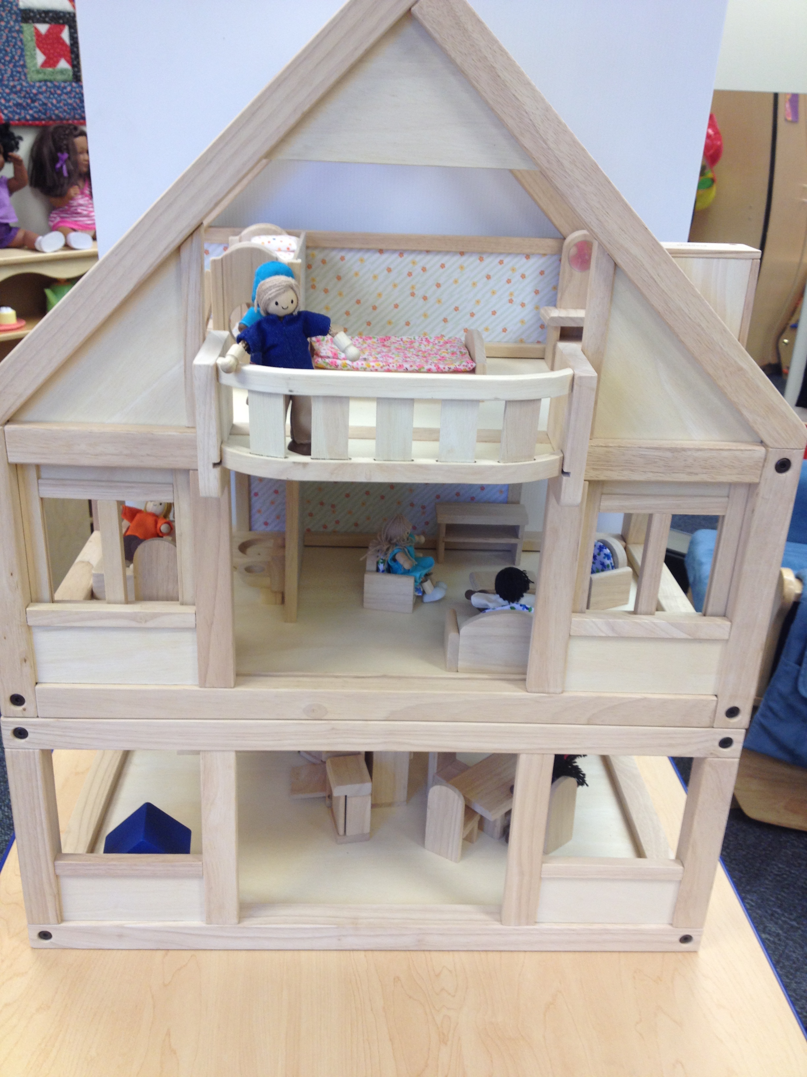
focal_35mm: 35
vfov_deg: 52.6
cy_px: 538
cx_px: 404
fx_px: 1088
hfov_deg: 40.7
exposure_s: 1/20
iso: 50
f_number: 2.4
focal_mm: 4.28
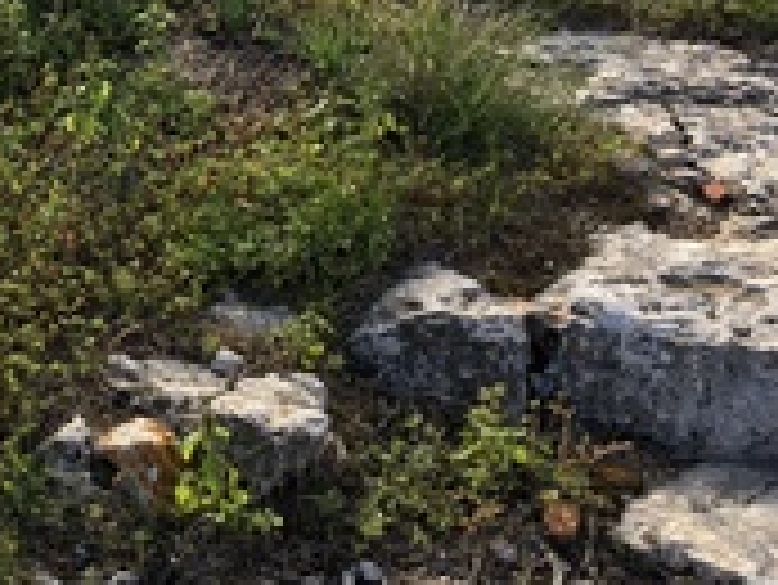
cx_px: 16
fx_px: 1349
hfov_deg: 30.1
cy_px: 14
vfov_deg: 23.5
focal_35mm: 60
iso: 25
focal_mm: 4.15
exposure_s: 1/1040
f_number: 2.2
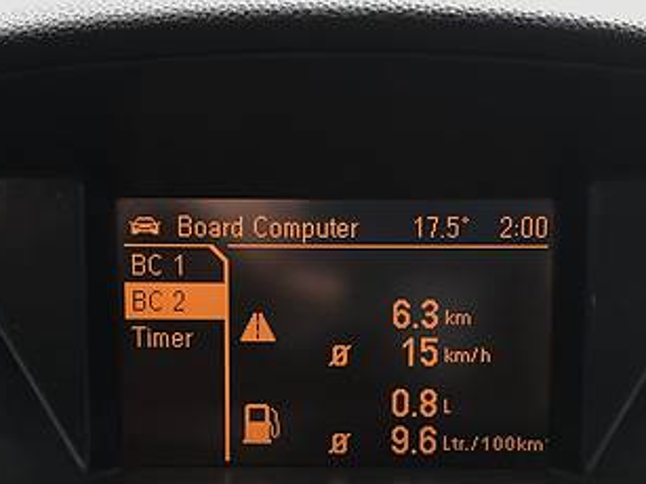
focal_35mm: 73
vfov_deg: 20.0
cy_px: 358
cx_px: 309
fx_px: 1362
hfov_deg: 26.7
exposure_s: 1/119
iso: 20
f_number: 1.8
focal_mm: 4
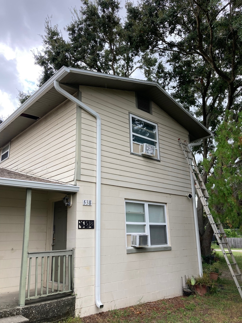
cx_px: 121
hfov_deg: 49.7
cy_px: 162
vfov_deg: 63.4
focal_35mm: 28
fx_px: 261
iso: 20
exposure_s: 1/133
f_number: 1.8
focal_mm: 3.99
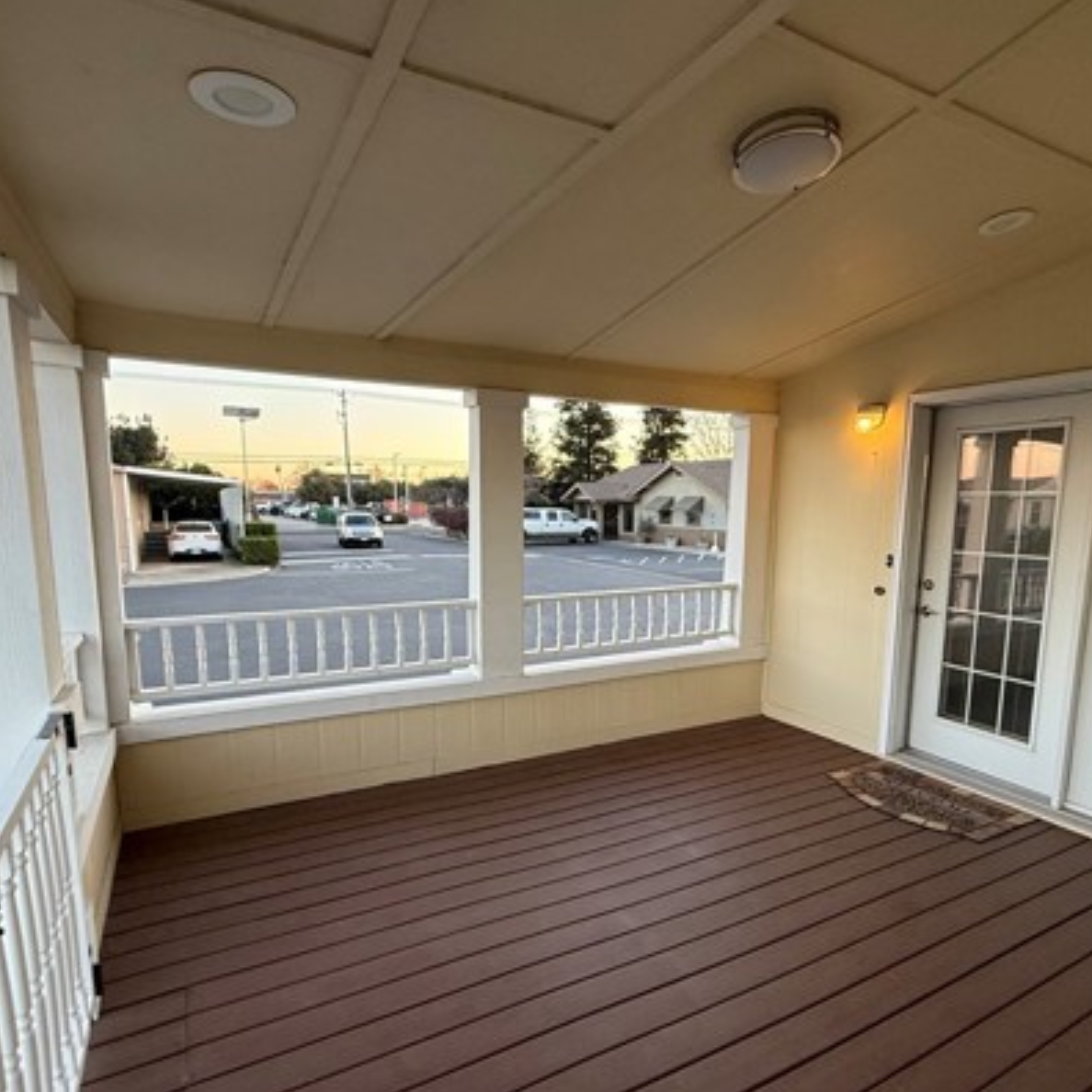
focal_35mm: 20
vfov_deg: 74.6
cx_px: 604
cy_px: 609
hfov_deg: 74.6
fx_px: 714
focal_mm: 2.22
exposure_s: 1/99
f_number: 2.2
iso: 160
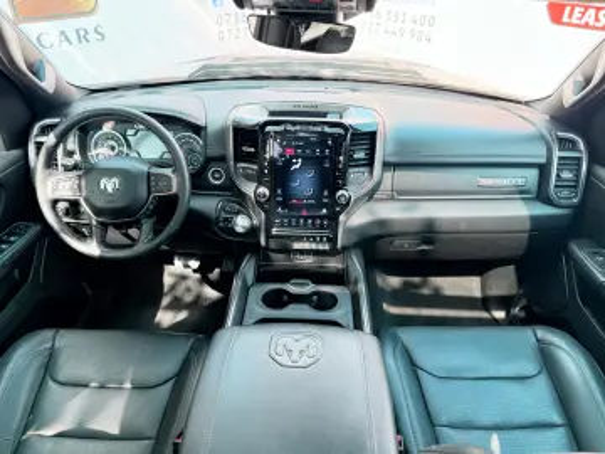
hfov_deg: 71.6
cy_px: 227
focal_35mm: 24
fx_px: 419
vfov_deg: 56.8
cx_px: 302
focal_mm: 6.76
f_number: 1.78
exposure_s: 1/230
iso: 125
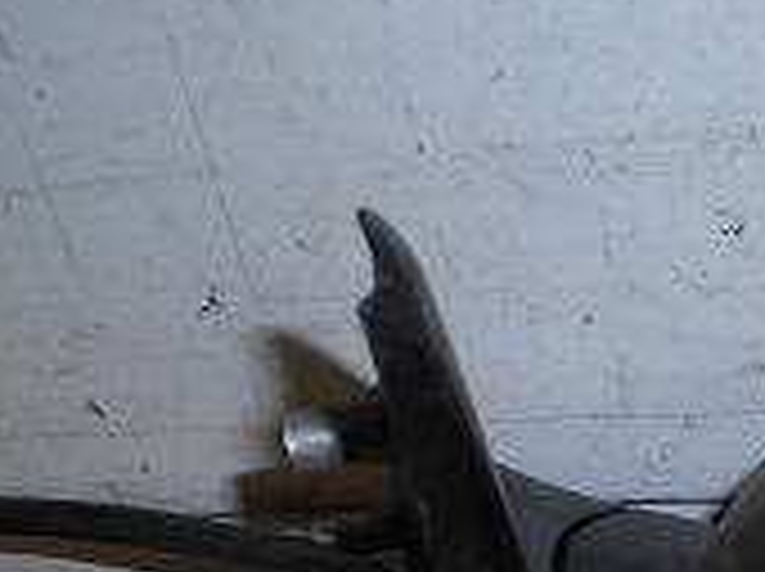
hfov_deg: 24.7
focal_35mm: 71
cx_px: 922
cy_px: 680
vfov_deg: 19.5
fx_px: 1567
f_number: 3.2
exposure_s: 1/25
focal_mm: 4.6
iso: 80
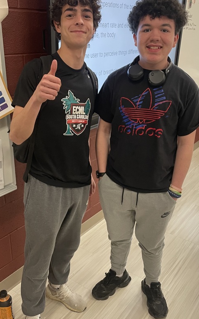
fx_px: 312
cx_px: 93
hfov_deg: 35.3
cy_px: 177
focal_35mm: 36
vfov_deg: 53.9
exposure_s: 1/60
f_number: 1.6
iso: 200
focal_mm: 4.2
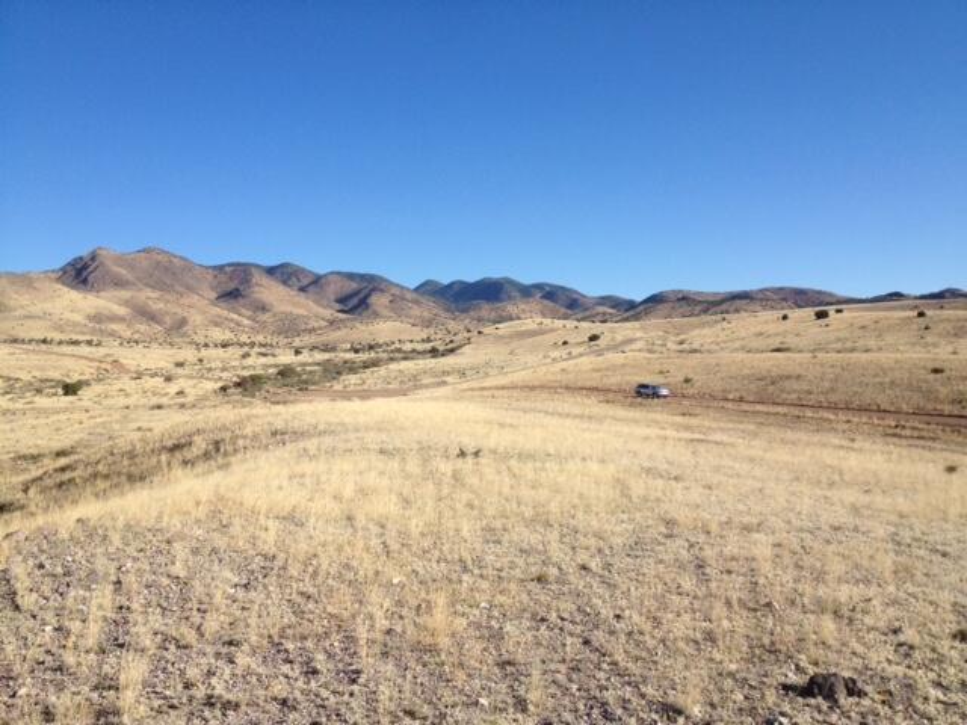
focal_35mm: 35
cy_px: 362
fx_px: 978
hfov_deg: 52.6
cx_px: 484
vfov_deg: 40.7
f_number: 2.4
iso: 64
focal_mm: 4.28
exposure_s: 1/1842
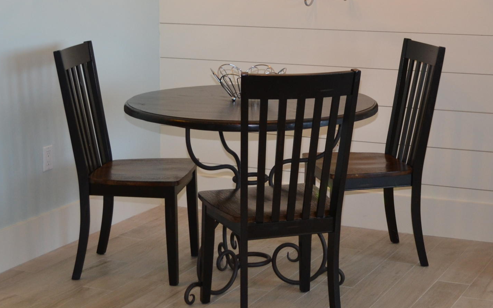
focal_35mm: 77
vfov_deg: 16.6
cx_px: 305
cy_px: 2
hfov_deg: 26.7
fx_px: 1035
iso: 400
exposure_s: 1/100
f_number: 5
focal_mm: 24
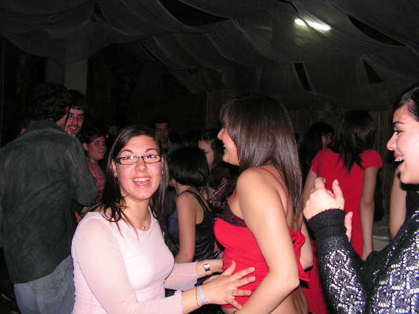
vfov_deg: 39.7
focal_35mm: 36
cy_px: 157
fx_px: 436
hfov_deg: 51.4
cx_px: 210
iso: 200
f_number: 3.2
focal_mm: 6
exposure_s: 1/40
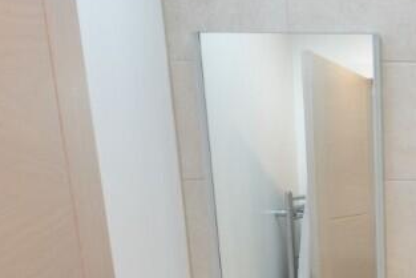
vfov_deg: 25.0
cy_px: 329
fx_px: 566
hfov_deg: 34.5
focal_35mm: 49
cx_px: 463
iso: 400
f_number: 8
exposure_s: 1/20
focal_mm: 10
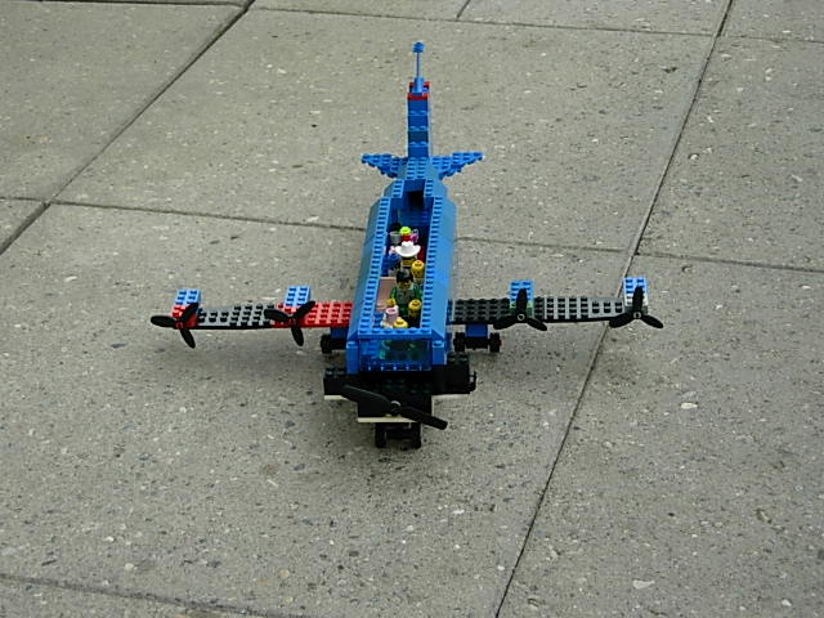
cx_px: 412
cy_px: 309
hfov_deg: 23.8
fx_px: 1952
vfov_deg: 18.0
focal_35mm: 82
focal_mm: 17
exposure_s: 1/264
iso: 79
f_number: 4
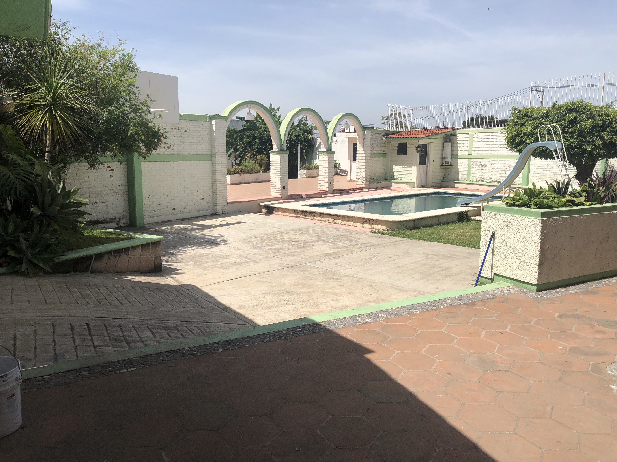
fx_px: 499
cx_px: 308
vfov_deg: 49.7
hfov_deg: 63.4
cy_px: 231
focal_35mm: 28
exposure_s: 1/3205
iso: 25
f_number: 1.8
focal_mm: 4
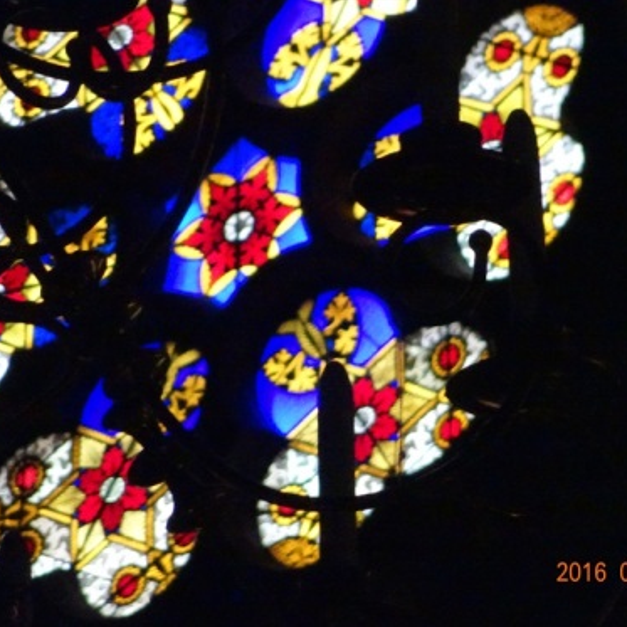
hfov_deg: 2.1
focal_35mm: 854
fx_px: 17501
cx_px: 318
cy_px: 314
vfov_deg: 2.1
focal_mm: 123
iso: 3200
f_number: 6.4
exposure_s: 1/160
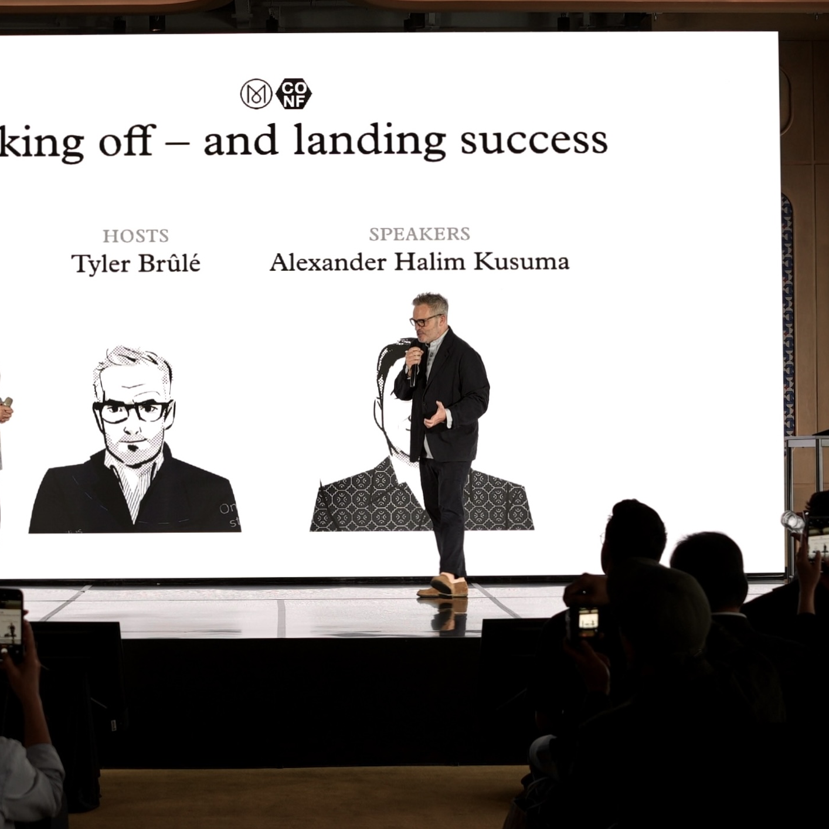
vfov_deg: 36.8
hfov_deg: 36.3
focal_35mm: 46
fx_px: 1246
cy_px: 415
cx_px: 260
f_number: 3.2
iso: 80
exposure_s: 1/30
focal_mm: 24
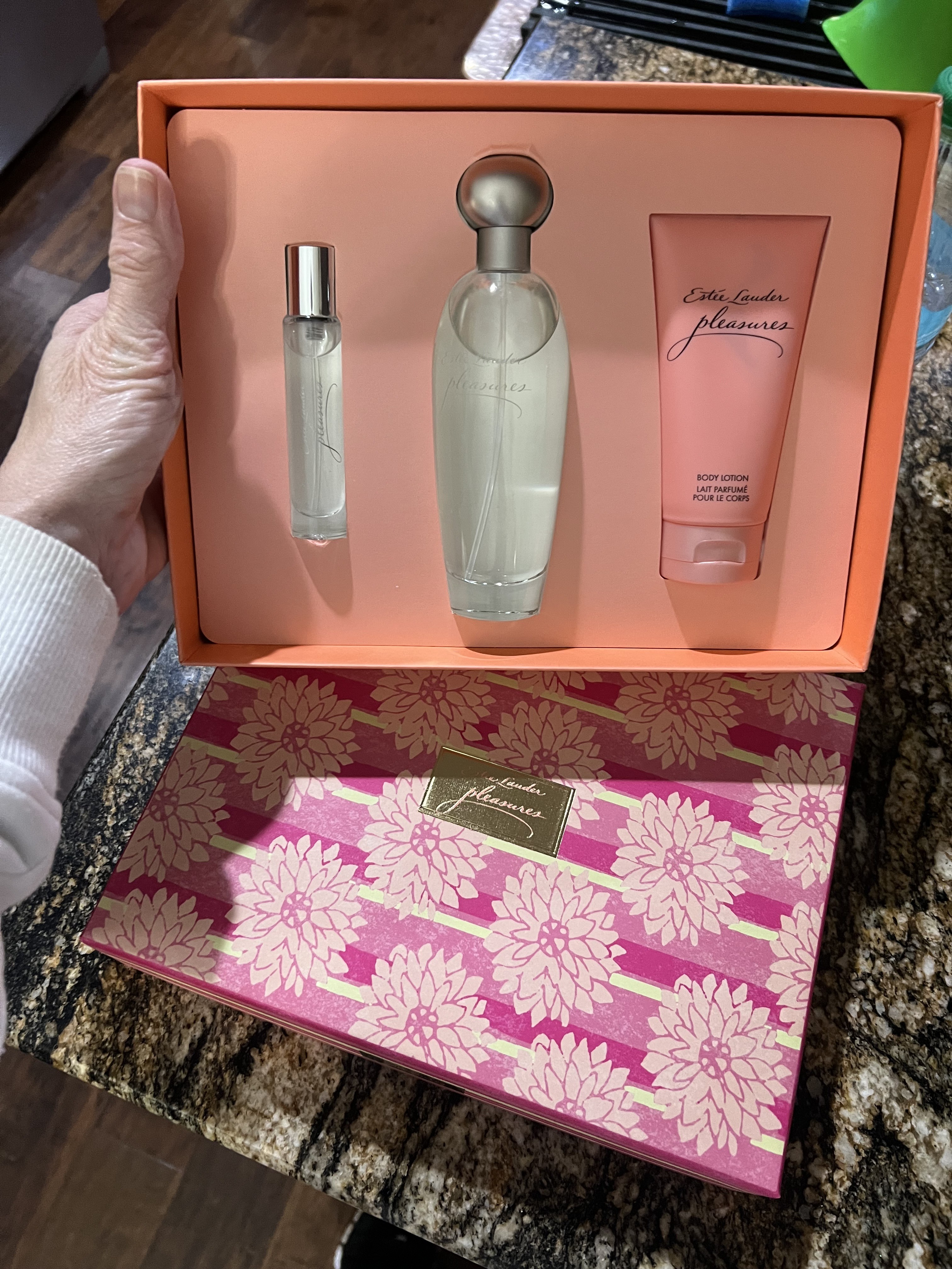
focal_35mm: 26
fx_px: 953
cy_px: 634
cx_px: 476
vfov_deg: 67.3
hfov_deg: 53.1
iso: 400
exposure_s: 1/40
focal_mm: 5.7
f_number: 1.5
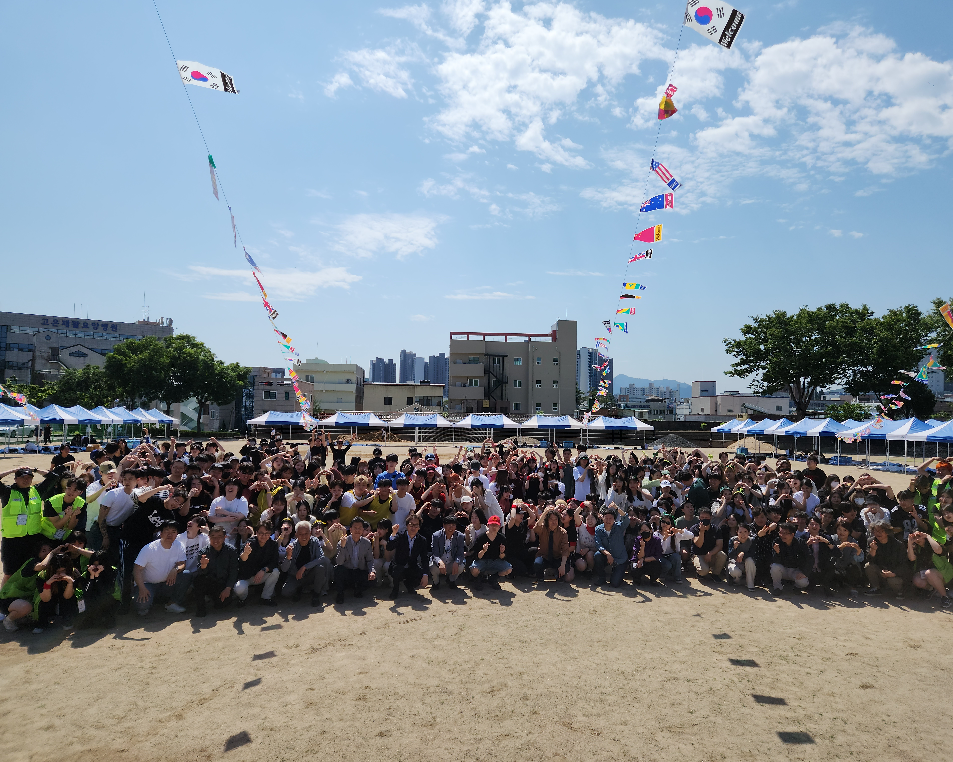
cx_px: 502
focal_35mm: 24
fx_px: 677
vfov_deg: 58.8
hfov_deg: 70.2
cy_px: 381
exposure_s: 1/3309
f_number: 1.8
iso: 20
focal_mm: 5.4
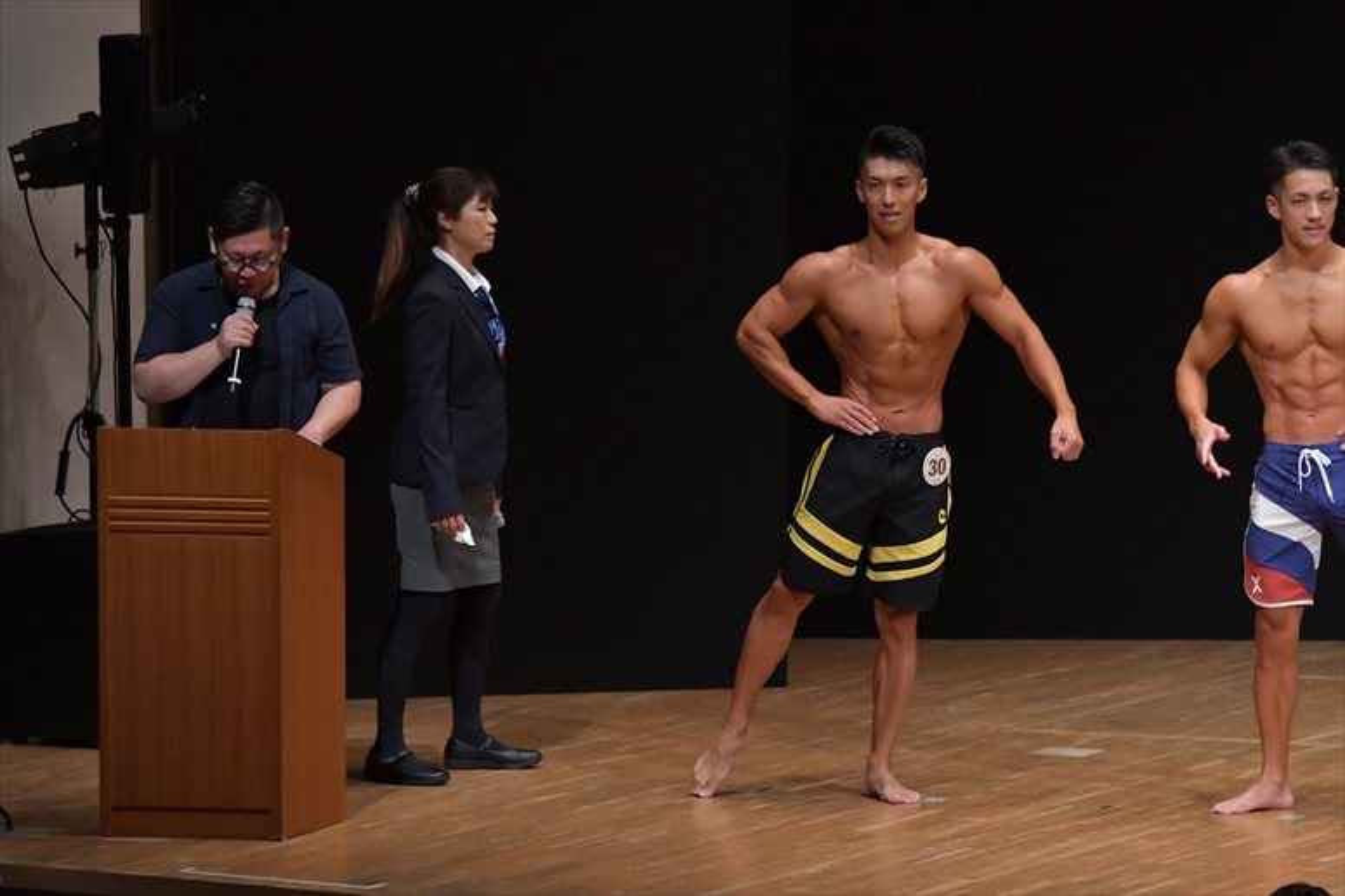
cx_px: 672
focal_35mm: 255
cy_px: 448
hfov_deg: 8.1
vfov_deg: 5.4
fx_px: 9523
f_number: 5.6
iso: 6400
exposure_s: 1/400
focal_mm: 170
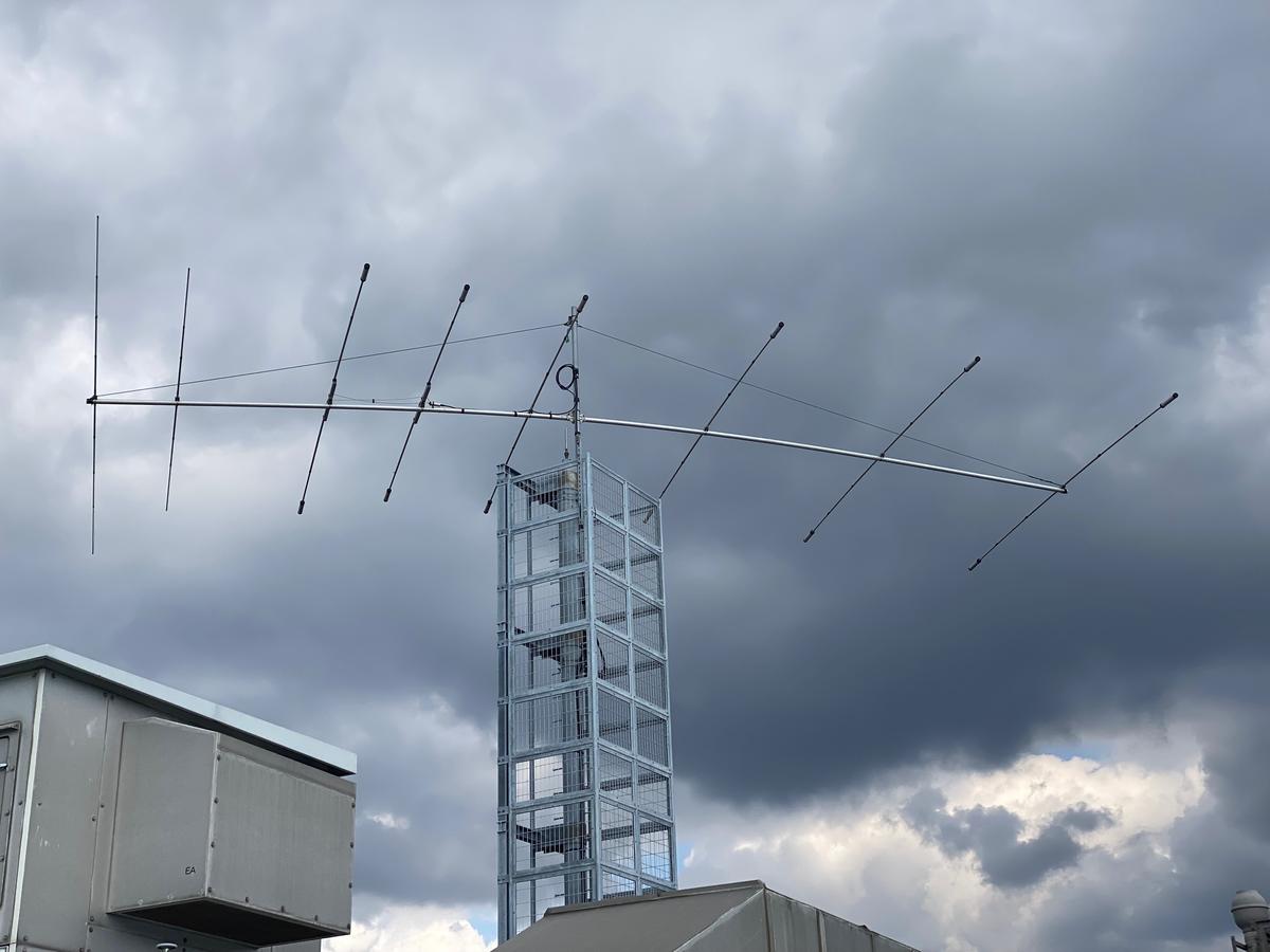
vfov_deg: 28.0
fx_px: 1908
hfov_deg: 36.8
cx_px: 635
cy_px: 476
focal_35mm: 52
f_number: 2
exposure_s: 1/1597
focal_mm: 6
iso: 20
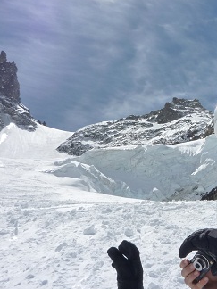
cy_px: 144
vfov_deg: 34.9
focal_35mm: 55
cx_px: 198
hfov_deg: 25.7
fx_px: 460
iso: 125
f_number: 6.3
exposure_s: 1/800
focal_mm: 5.2
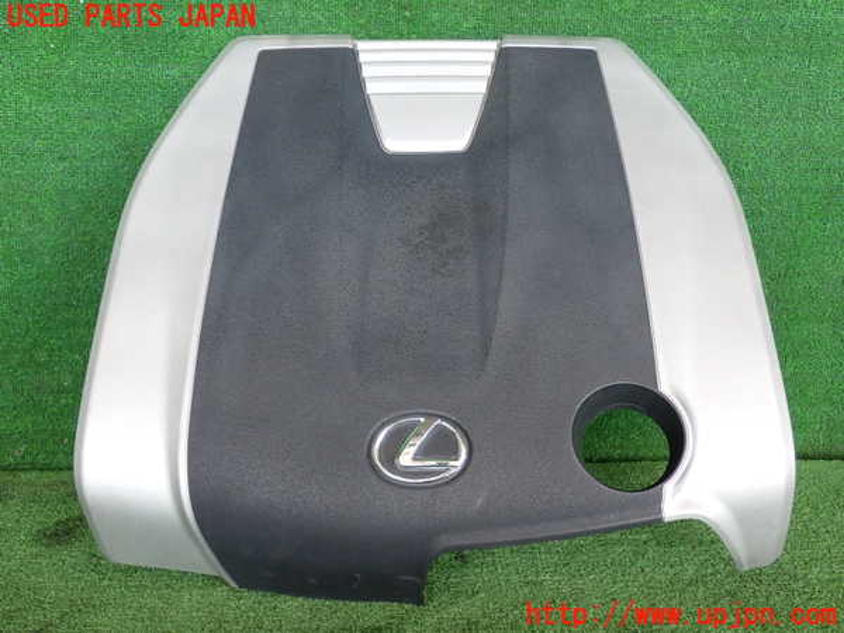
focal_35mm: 36
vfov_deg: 39.7
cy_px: 316
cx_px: 422
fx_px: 878
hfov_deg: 51.4
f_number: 2.5
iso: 200
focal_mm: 6.37
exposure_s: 1/125
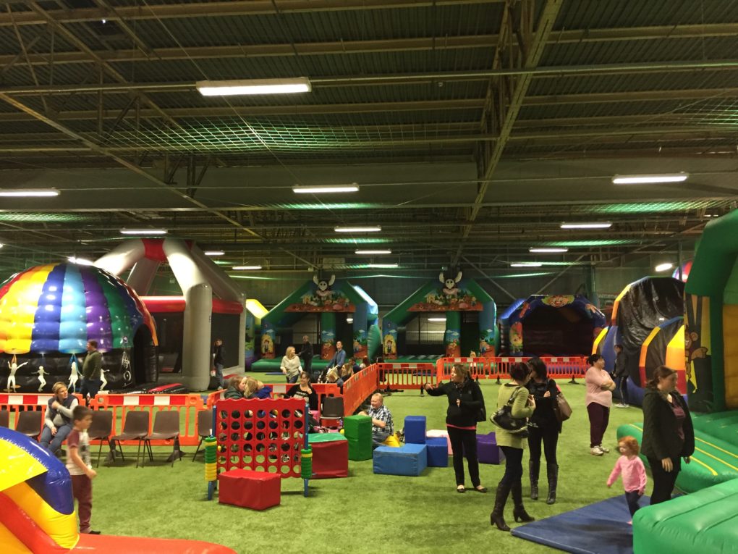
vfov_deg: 48.2
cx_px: 369
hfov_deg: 61.7
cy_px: 277
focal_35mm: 29
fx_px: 618
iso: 250
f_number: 2.2
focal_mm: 4.15
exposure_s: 1/20
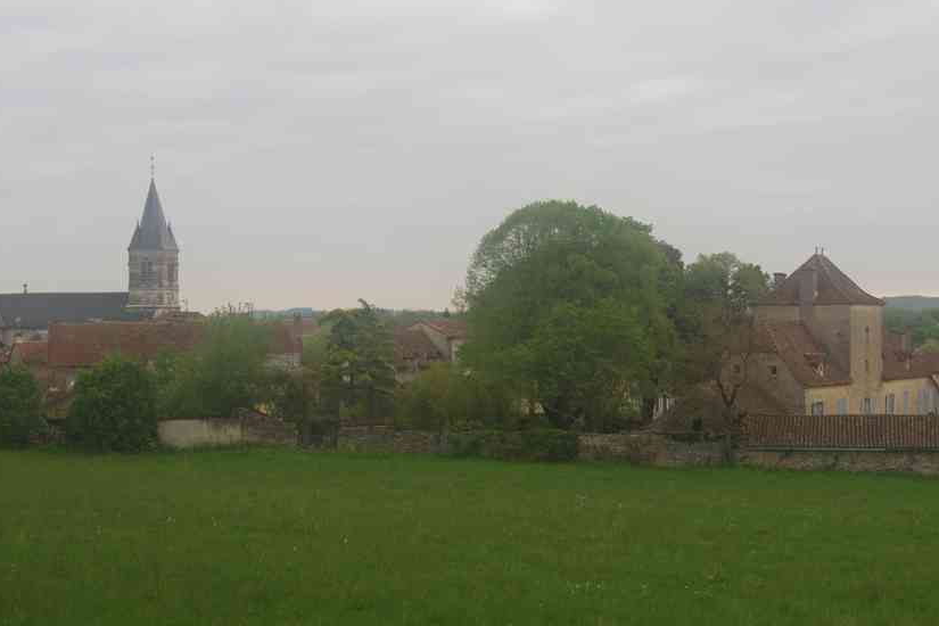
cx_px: 507
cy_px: 359
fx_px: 1659
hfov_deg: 31.6
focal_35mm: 64
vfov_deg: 21.4
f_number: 7.1
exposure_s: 1/60
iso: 200
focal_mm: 35
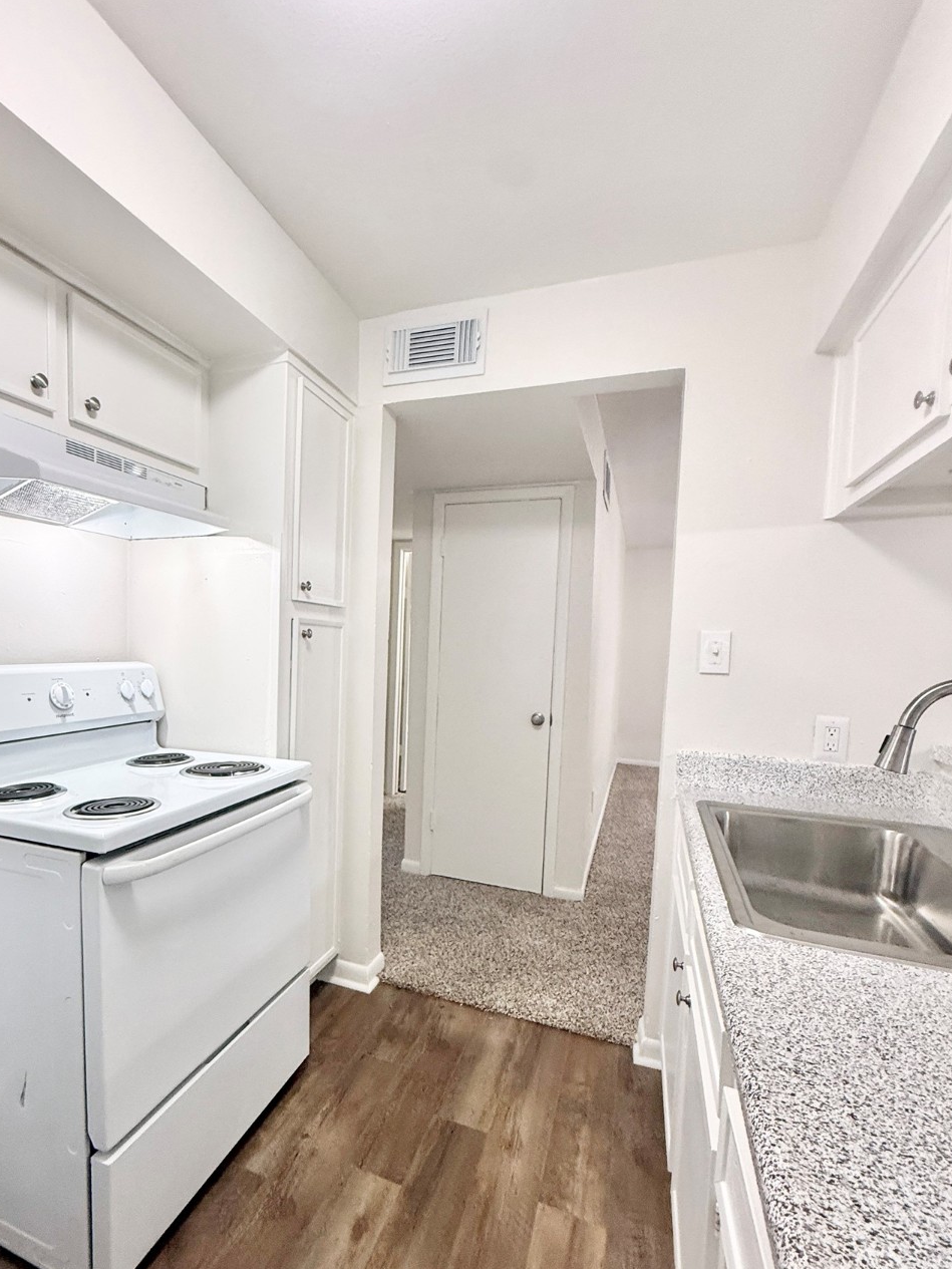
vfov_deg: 90.8
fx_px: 623
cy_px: 684
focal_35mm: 17
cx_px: 389
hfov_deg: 74.1
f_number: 2.2
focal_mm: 2.22
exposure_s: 1/120
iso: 250
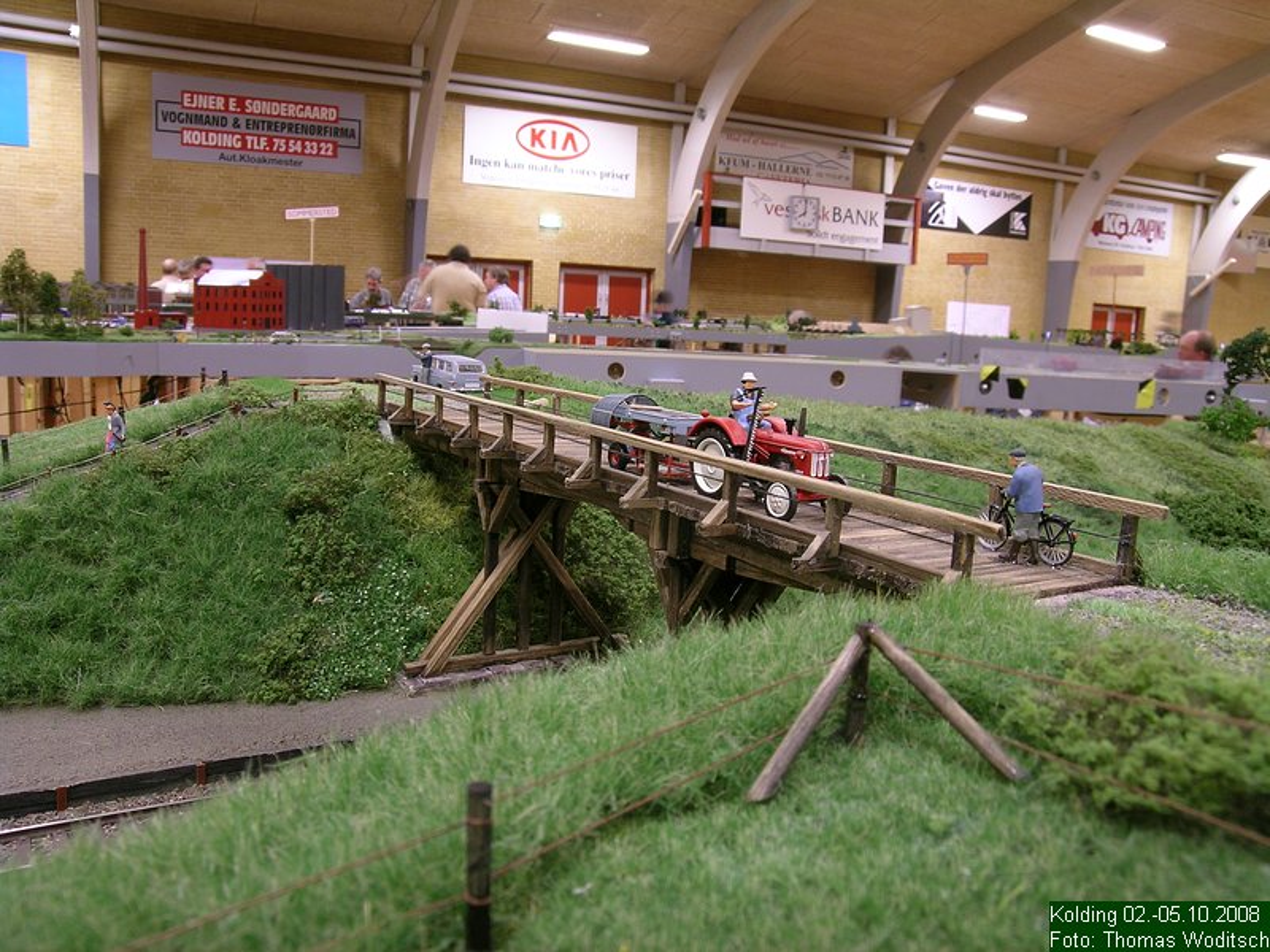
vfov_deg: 49.7
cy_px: 476
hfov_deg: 63.4
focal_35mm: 28
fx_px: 1027
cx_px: 635
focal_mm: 5.8
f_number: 6.3
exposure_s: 1.32
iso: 50
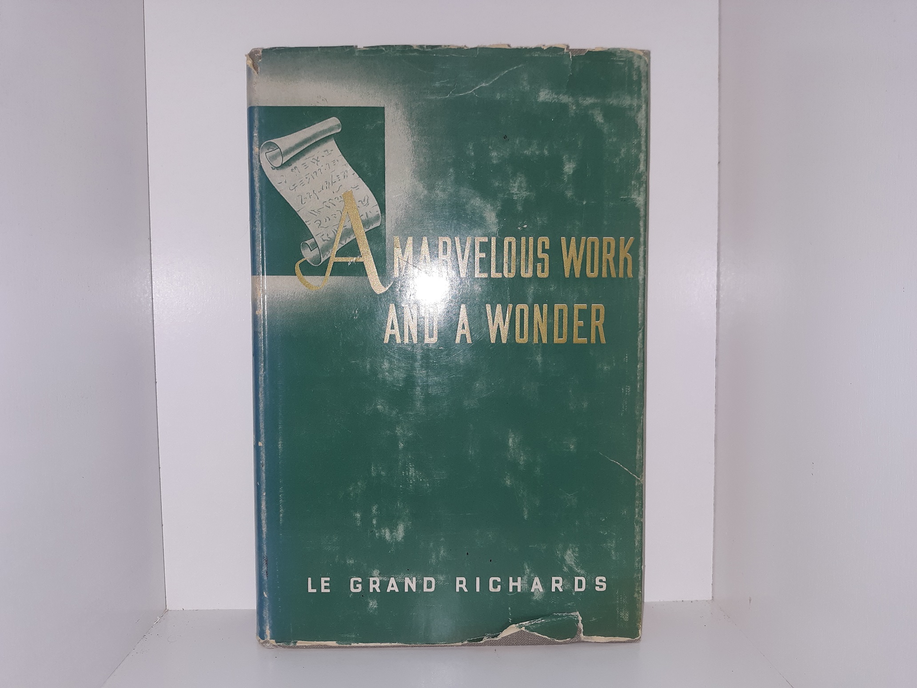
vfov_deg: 49.7
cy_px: 344
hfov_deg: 63.4
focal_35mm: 28
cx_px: 458
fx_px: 742
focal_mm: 3.7
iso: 40
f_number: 1.7
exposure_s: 1/170
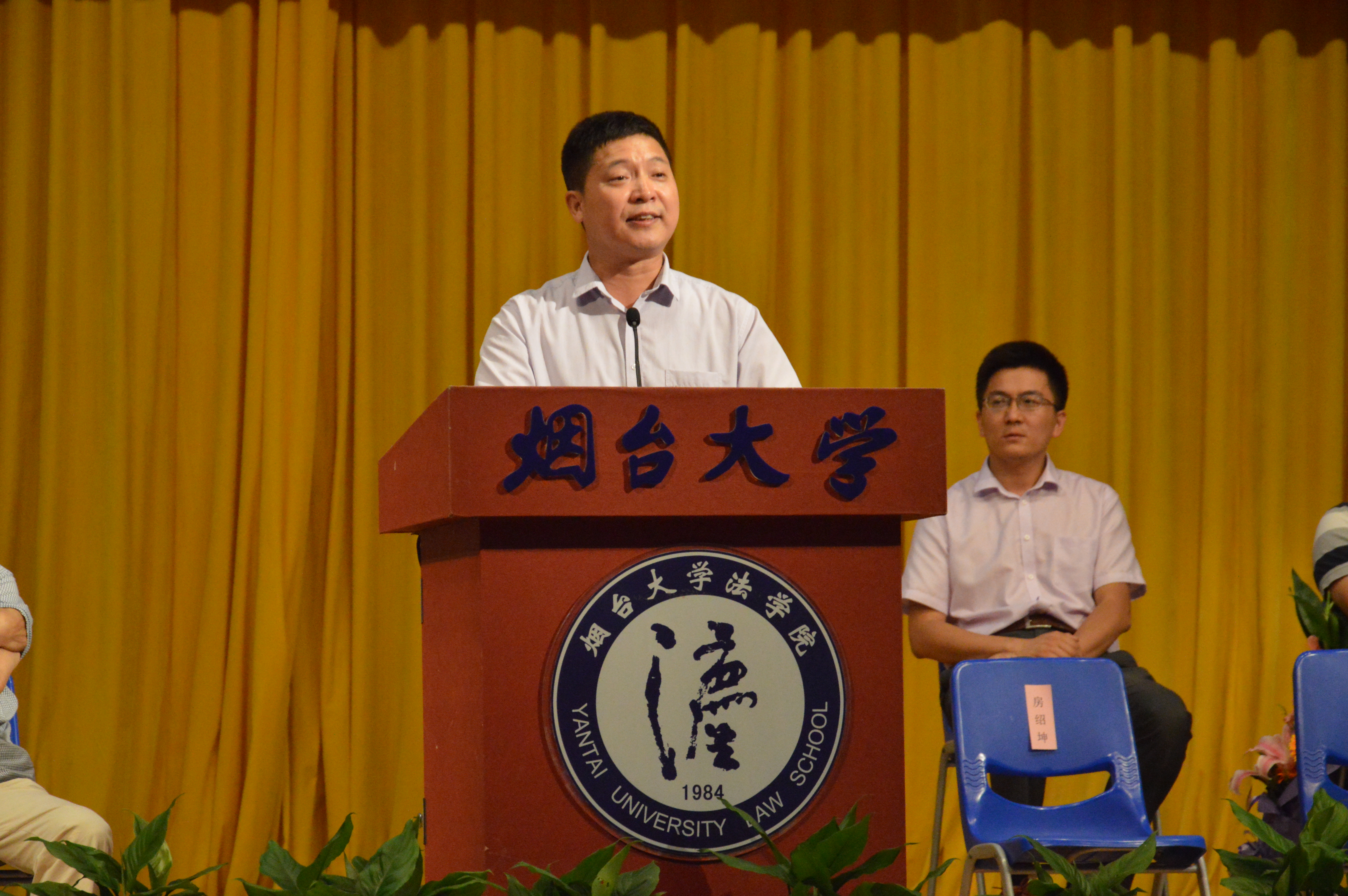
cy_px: 448
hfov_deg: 16.1
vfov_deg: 10.7
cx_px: 674
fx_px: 4770
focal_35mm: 128
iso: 4000
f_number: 5.6
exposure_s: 1/125
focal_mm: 85
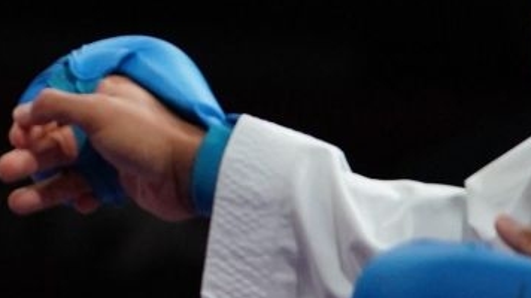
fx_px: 14906
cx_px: -785
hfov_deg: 2.0
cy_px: 30
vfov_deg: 1.1
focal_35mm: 1059
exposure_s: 1/1000
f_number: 2.8
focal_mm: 200
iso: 2000
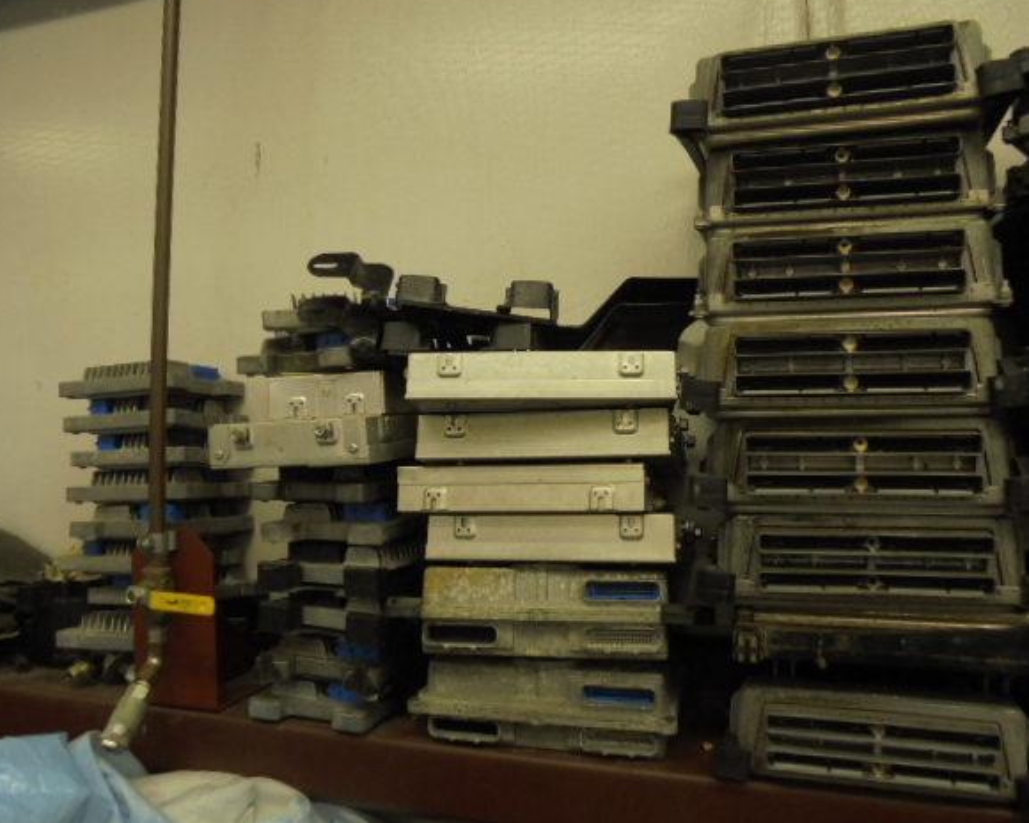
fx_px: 853
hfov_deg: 62.2
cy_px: 401
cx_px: 527
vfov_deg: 51.5
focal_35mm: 28
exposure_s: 1/30
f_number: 3.5
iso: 100
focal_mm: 4.6
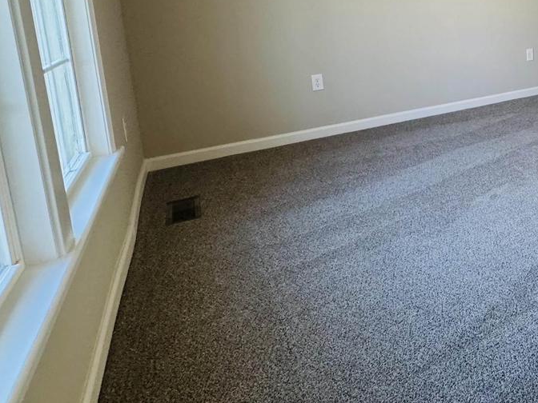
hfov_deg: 48.2
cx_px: 550
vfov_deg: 43.3
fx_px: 466
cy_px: 50
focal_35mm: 30
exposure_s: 1/60
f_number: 2.2
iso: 200
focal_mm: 2.22
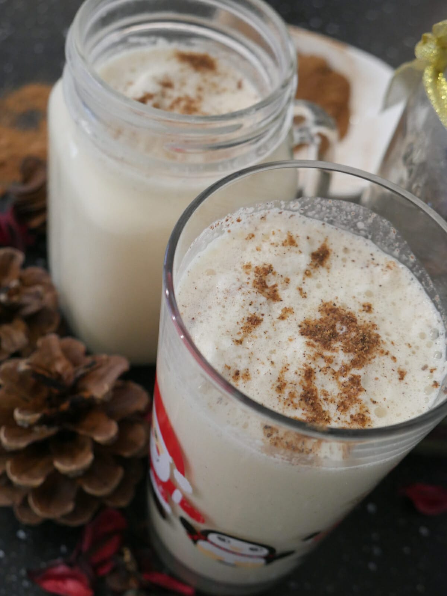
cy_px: 298
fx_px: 860
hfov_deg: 29.1
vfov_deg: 38.2
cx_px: 224
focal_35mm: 50
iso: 2000
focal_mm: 25
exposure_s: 1/60
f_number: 5.3
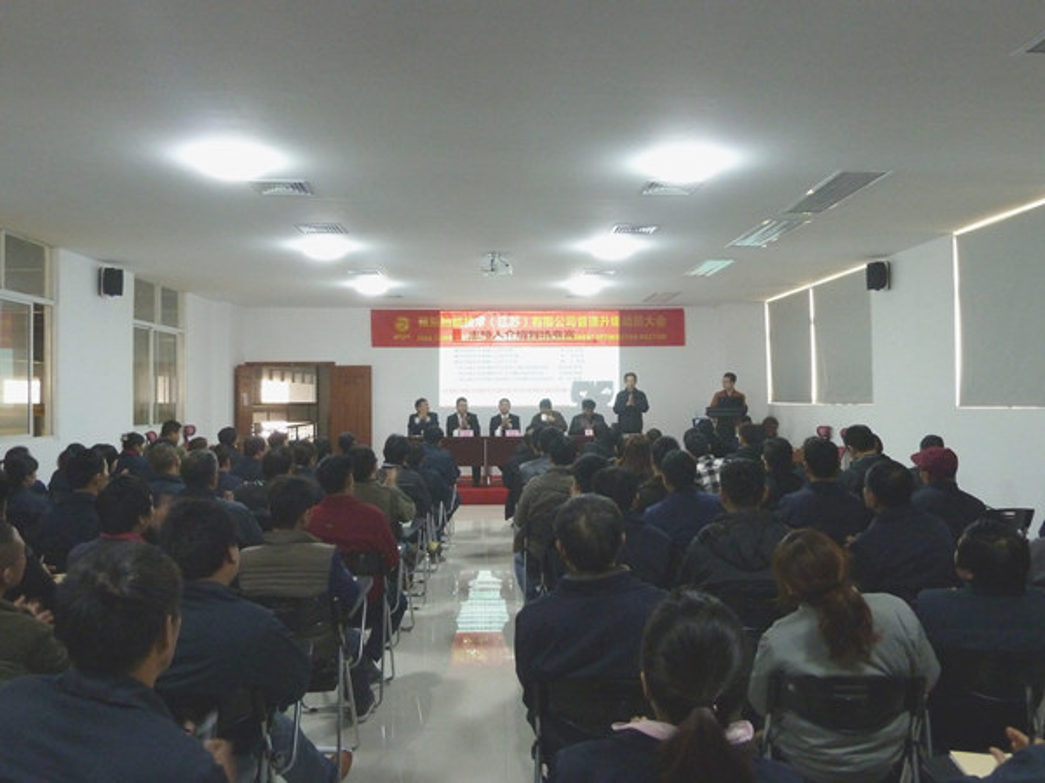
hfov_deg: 61.7
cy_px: 392
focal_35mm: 29
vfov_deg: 48.2
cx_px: 522
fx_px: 875
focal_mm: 4.7
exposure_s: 1/15
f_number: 3.4
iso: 500
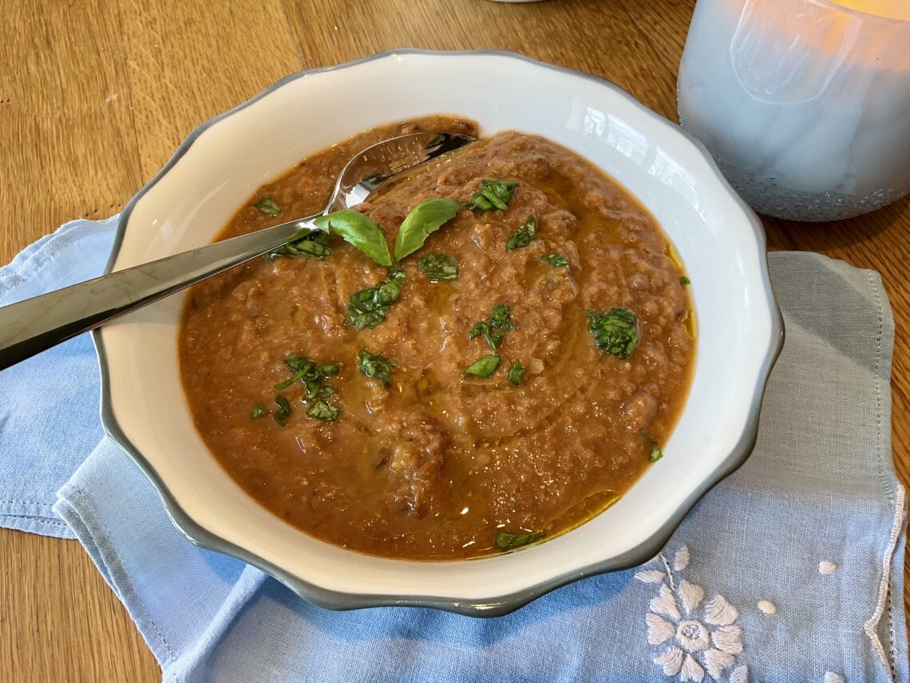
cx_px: 455
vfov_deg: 48.2
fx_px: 762
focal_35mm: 29
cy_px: 342
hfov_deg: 61.7
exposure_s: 1/120
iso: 50
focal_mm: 3
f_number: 1.8
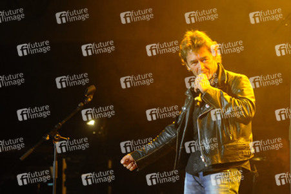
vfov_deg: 5.5
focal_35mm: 250
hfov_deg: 8.2
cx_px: 146
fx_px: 2019
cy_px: 97
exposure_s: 1/125
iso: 6400
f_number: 5.6
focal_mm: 250
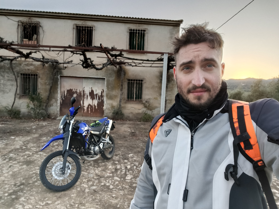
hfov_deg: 79.0
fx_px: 169
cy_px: 104
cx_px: 140
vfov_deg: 63.4
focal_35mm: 21
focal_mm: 3.23
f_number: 2.4
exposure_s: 1/100
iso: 160
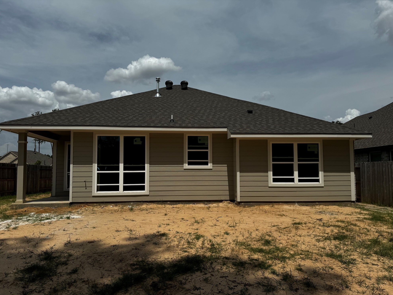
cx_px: 197
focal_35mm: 25
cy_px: 152
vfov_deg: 54.9
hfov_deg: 69.4
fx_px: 284
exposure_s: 1/12346
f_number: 1.78
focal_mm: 6.76
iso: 80
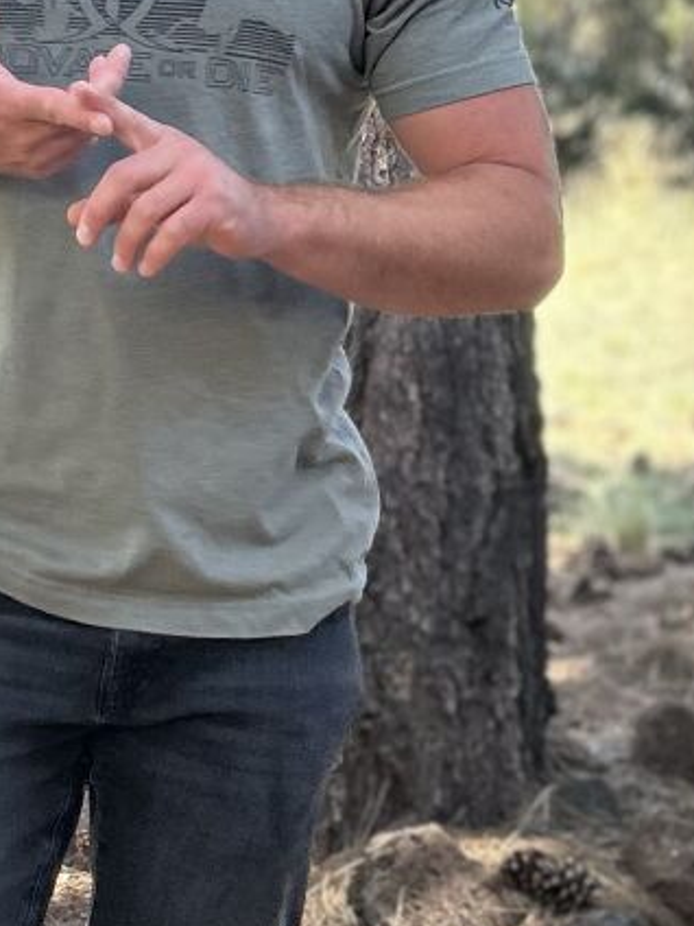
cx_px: 97
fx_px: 2727
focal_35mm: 102
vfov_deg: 19.1
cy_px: 182
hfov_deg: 14.4
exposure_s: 1/743
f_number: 1.5
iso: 50
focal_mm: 5.7
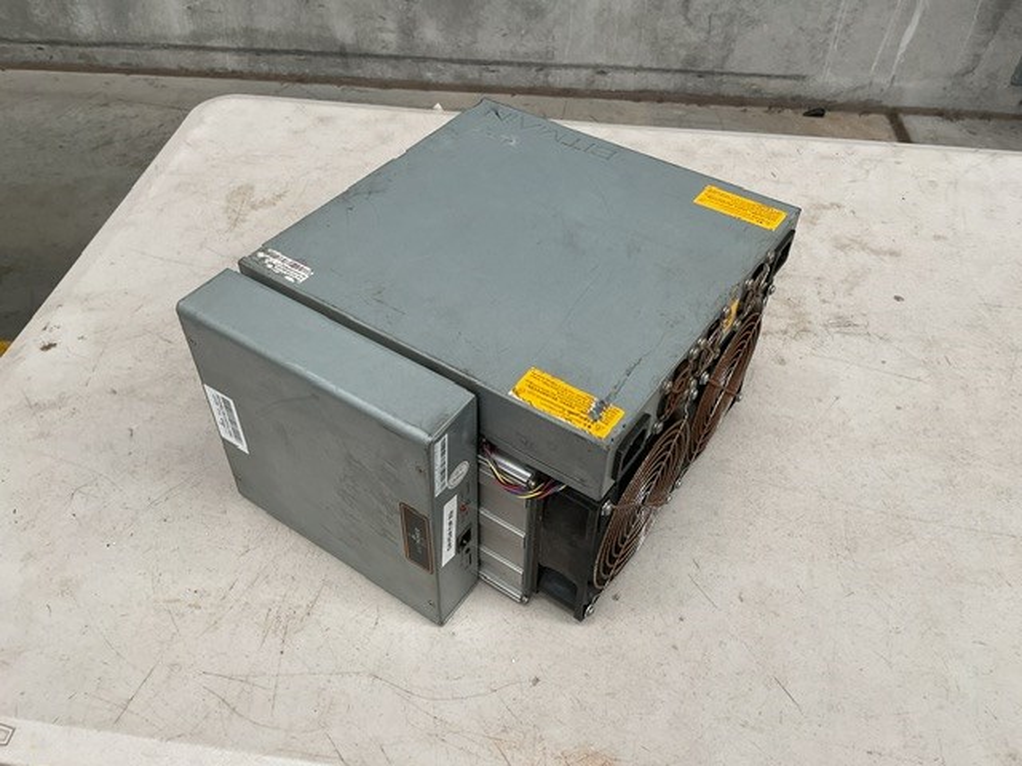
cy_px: 383
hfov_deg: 61.7
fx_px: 856
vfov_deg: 48.2
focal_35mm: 29
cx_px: 511
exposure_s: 1/50
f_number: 1.8
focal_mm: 3
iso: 32
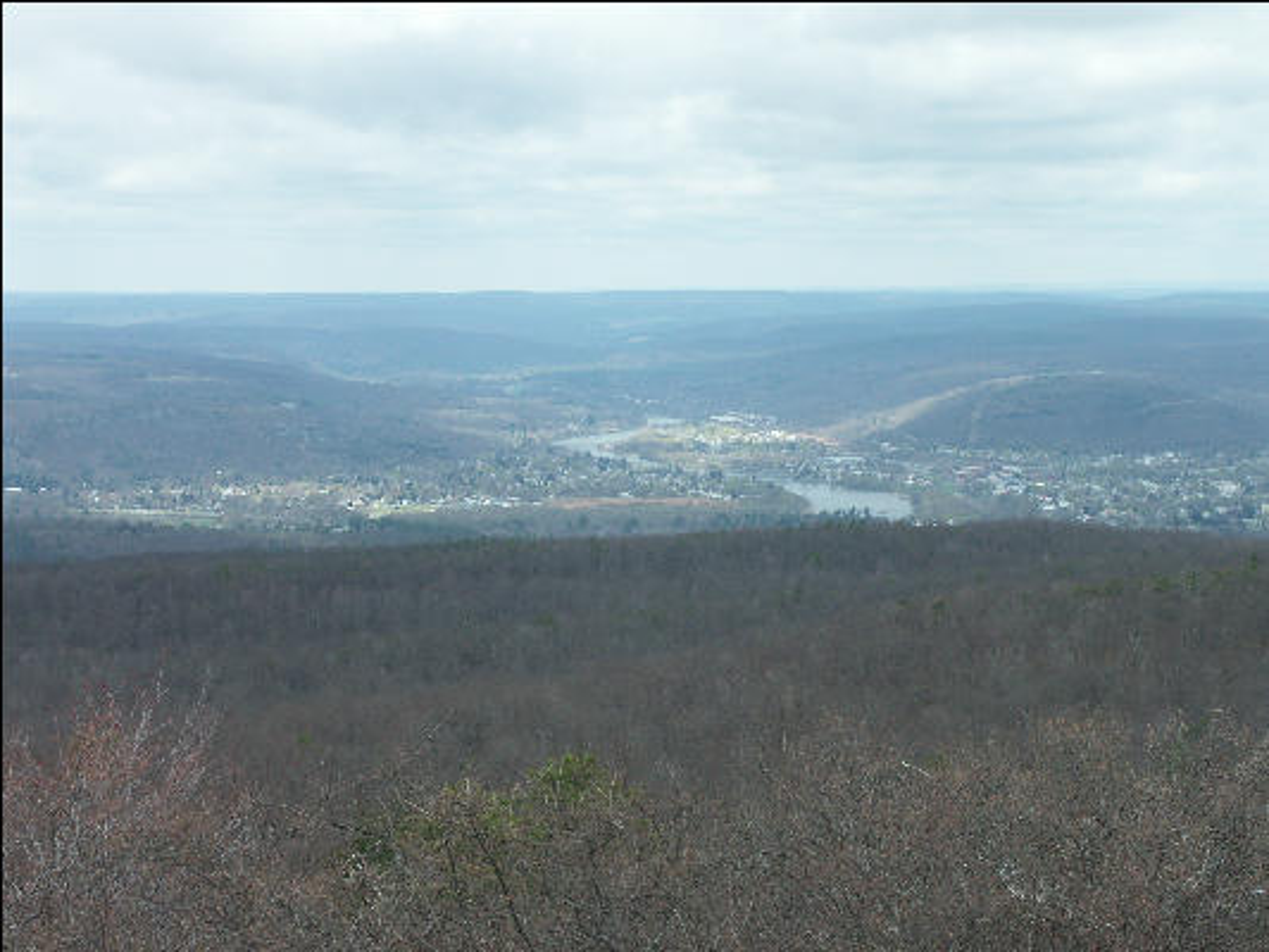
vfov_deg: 17.4
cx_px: 634
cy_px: 476
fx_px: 3117
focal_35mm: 85
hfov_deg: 23.0
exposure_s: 1/320
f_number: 7.1
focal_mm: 21.19
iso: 100
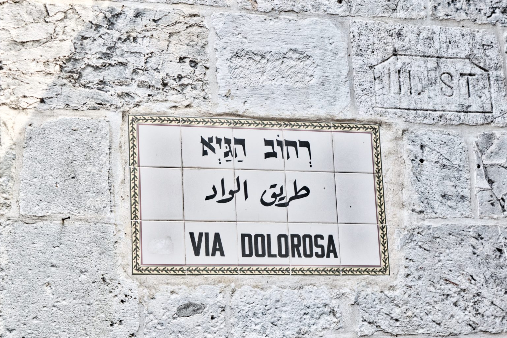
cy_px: 119
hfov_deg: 18.6
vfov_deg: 12.5
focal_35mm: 110
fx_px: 1544
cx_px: 311
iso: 400
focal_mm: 55
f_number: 8
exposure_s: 1/250
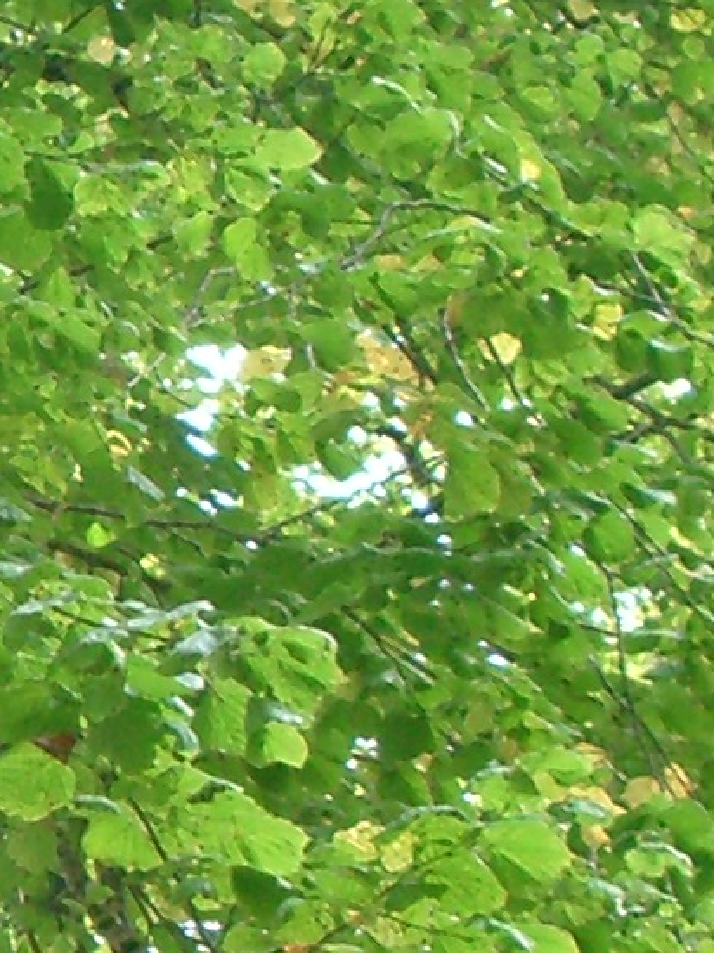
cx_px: -544
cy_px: 936
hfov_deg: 8.8
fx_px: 4486
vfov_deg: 12.0
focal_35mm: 163
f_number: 2.6
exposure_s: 1/80
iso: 200
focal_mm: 5.8
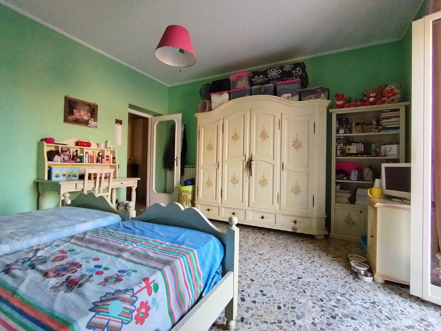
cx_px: 220
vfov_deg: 74.7
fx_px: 217
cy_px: 166
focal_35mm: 17
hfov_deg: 91.0
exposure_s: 1/50
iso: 235
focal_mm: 1.42
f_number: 2.2
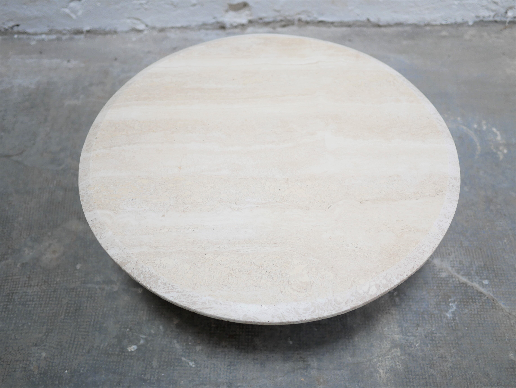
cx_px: 258
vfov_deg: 36.0
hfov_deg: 46.8
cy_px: 194
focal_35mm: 40
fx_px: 597
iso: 250
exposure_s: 1/60
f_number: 1.7
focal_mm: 20
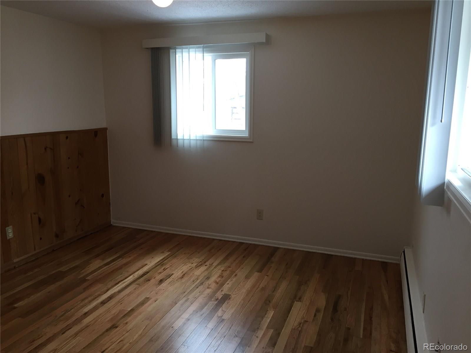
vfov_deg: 48.2
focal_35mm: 29
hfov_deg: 61.7
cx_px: 236
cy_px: 176
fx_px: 395
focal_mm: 4.15
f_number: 2.2
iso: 32
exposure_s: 1/30
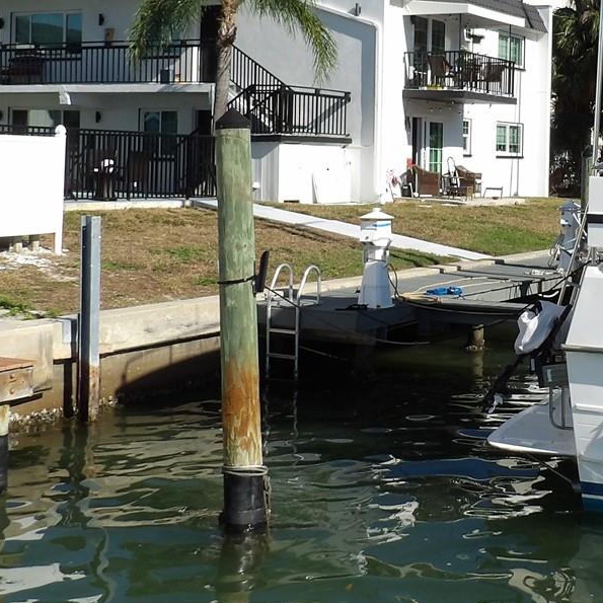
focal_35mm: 57
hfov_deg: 29.0
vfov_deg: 29.7
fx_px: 1123
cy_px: 170
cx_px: 524
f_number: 4.6
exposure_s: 1/779
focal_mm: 4.3
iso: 100
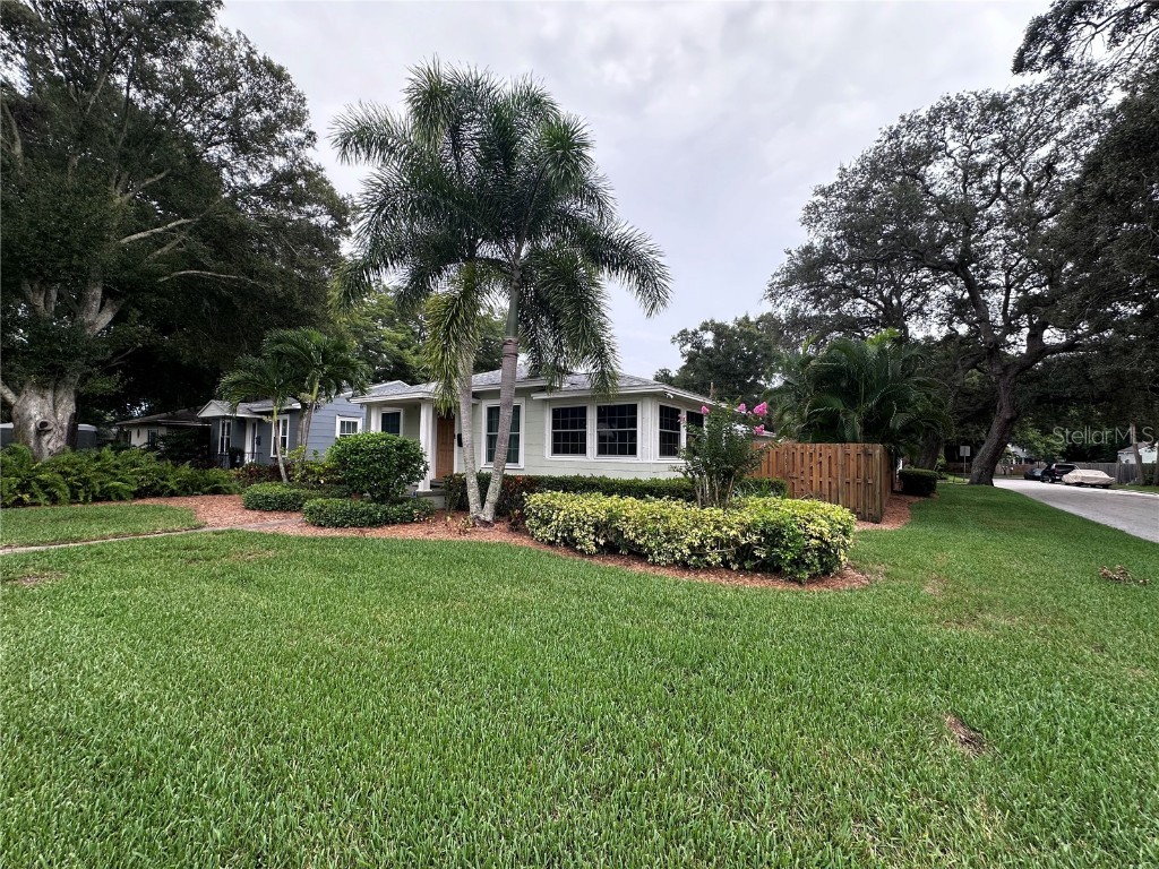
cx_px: 580
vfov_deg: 85.7
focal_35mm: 14
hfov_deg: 102.1
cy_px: 434
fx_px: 469
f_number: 2.2
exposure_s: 1/151
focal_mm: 2.22
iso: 40
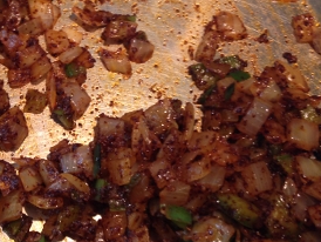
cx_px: 52
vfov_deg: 19.2
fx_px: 715
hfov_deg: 24.8
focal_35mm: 77
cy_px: 129
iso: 64
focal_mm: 4.12
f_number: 2.4
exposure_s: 1/20
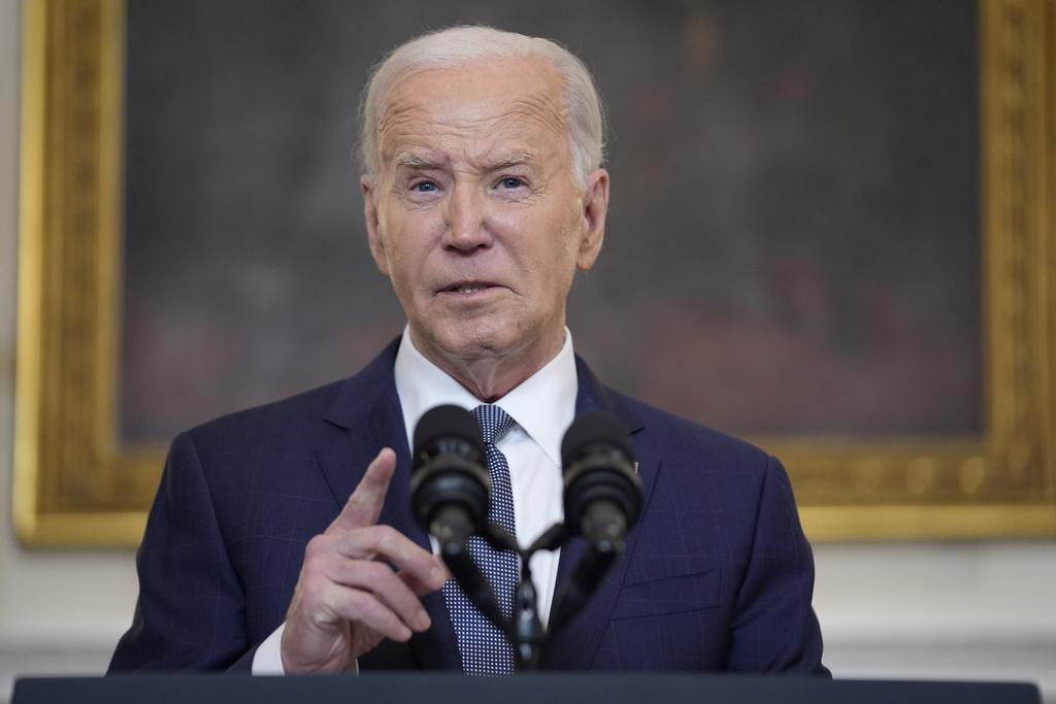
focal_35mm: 143
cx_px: 528
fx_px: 4195
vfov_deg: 9.6
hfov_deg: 14.3
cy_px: 352
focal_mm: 143
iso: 2500
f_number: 2.8
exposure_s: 1/250
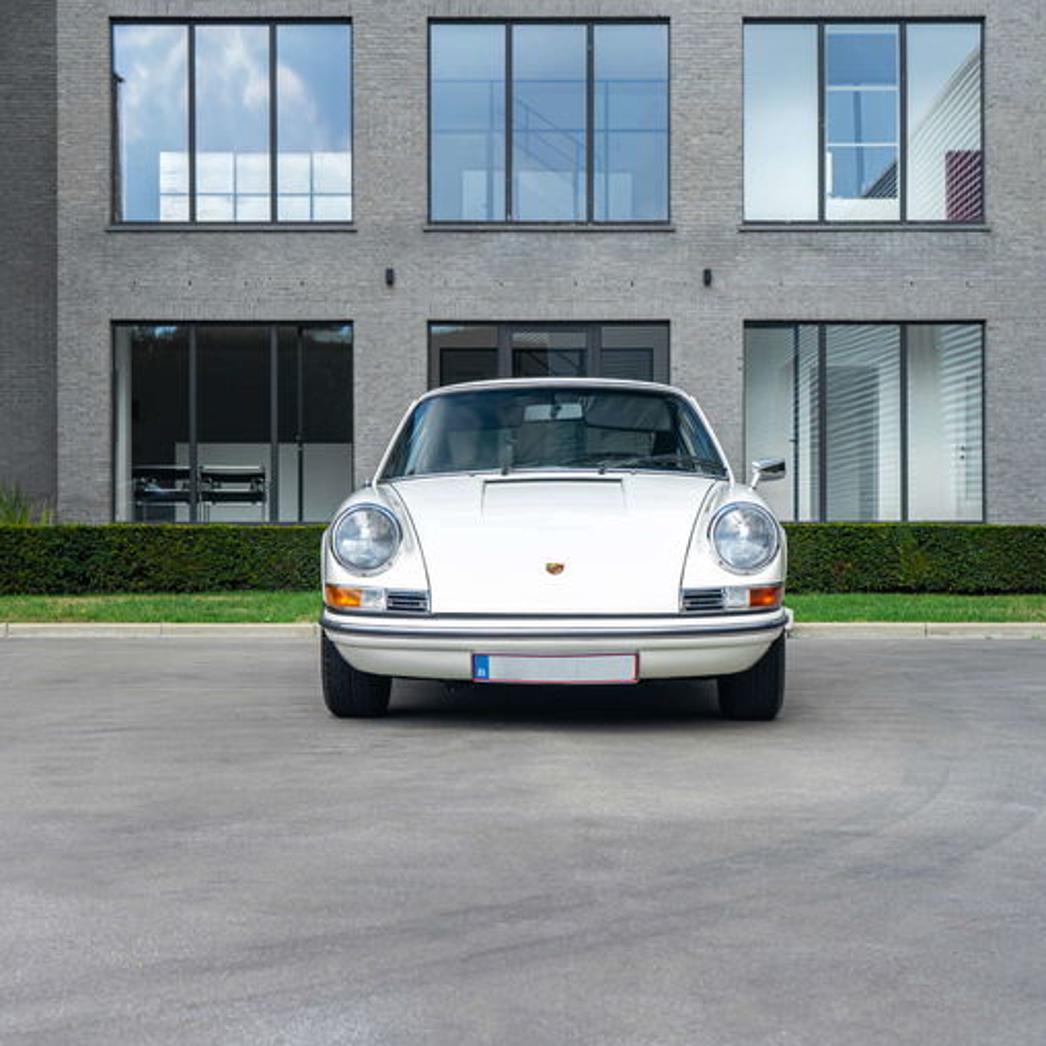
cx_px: 538
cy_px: 524
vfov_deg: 29.1
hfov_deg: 29.1
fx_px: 2017
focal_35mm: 59
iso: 80
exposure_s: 1/100
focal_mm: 46
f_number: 6.3
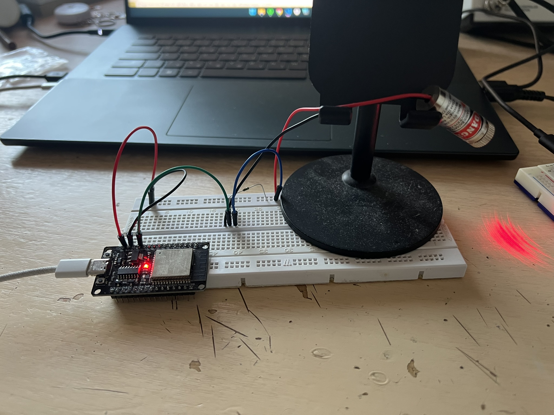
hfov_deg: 67.3
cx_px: 277
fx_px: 416
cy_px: 208
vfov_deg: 53.1
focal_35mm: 26
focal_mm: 5.7
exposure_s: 1/60
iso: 250
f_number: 1.5
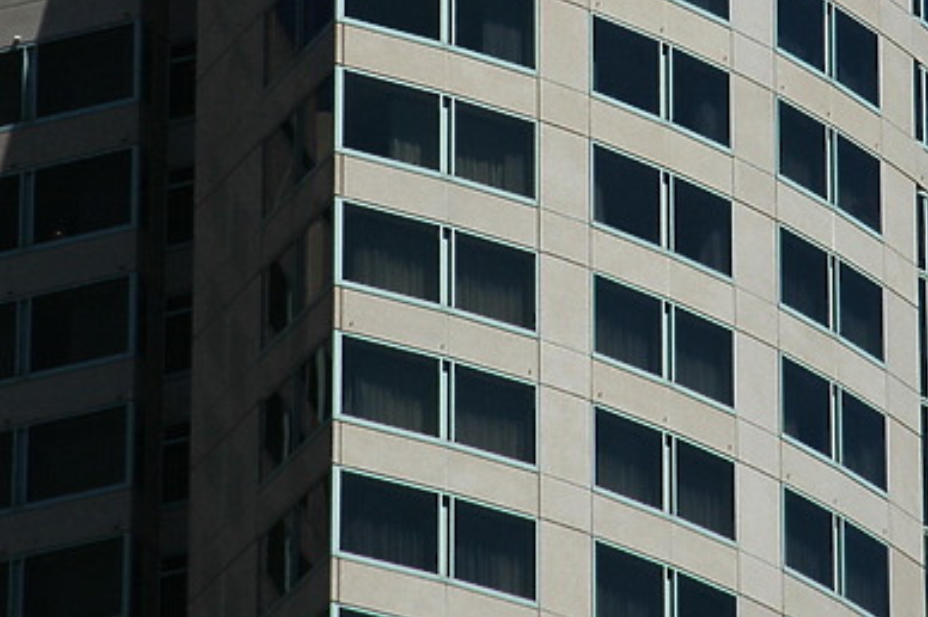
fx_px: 11208
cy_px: 31
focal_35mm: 435
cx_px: 579
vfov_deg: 3.2
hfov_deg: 4.7
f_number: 9
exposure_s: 1/250
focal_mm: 125
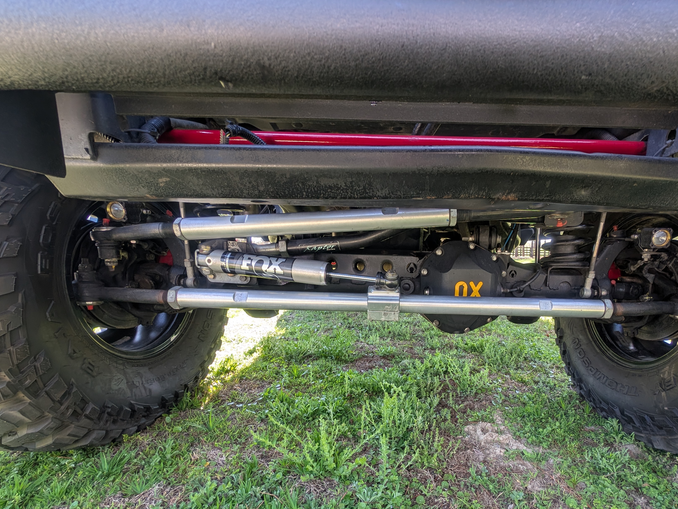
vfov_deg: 80.4
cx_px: 404
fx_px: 294
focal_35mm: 15
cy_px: 314
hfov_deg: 97.0
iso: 42
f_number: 1.95
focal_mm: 2.23
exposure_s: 1/133
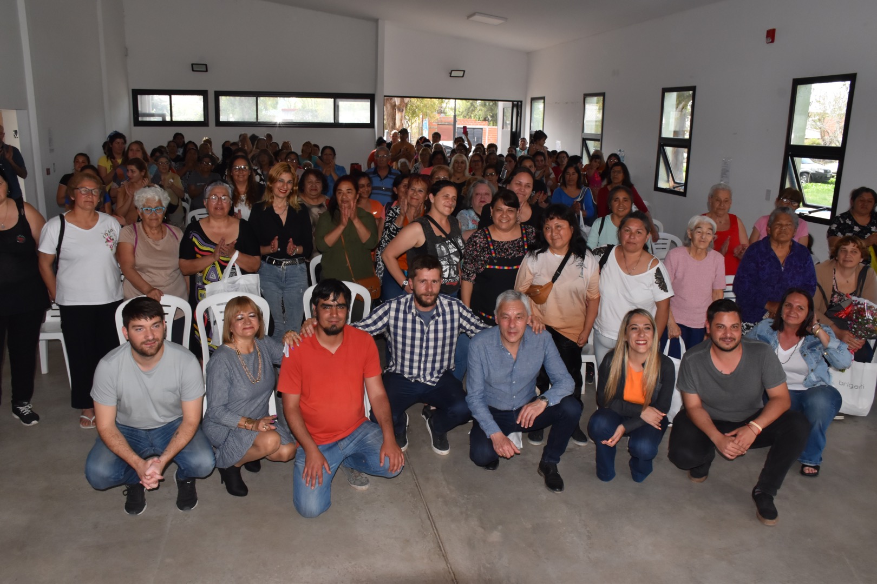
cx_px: 438
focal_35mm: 27
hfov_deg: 67.4
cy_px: 292
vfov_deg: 47.9
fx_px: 658
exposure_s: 1/100
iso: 800
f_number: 5
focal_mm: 18
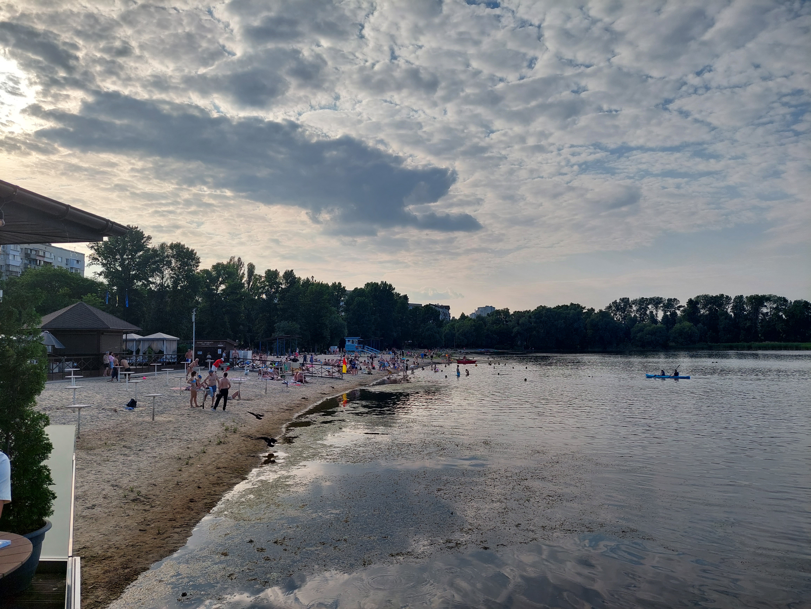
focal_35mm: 24
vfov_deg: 56.8
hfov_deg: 71.6
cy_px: 304
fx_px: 562
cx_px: 406
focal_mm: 5.23
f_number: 1.8
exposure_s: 1/1963
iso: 40
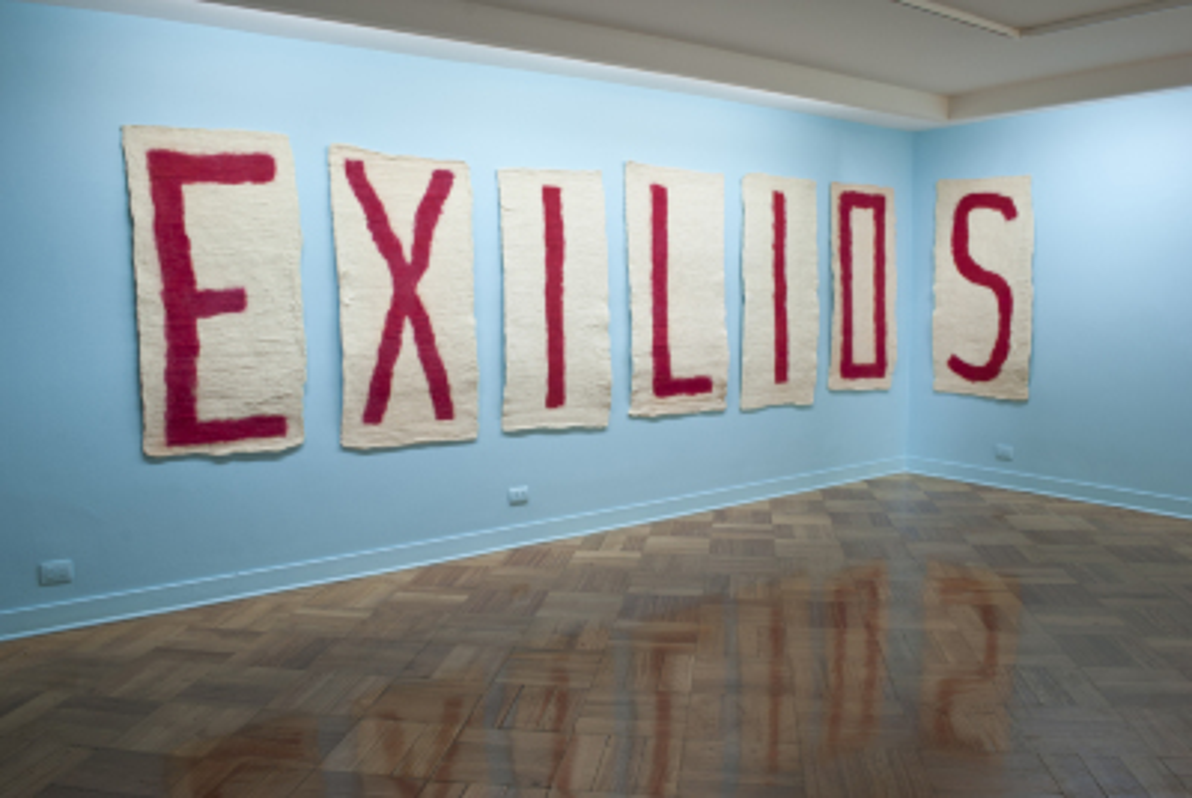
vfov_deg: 48.1
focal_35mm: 27
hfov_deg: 67.3
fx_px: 895
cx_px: 596
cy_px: 399
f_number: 10
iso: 100
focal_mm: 18
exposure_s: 1/4
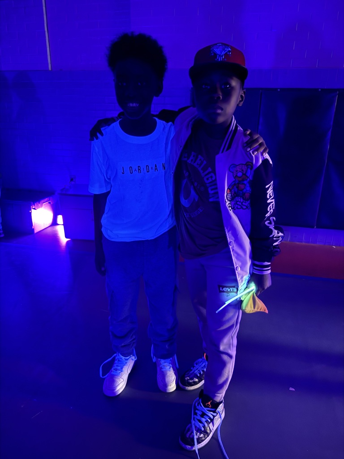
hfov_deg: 56.8
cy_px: 230
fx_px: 318
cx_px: 172
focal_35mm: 24
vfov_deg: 71.6
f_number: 1.78
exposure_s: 1/9
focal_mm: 6.76
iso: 3200
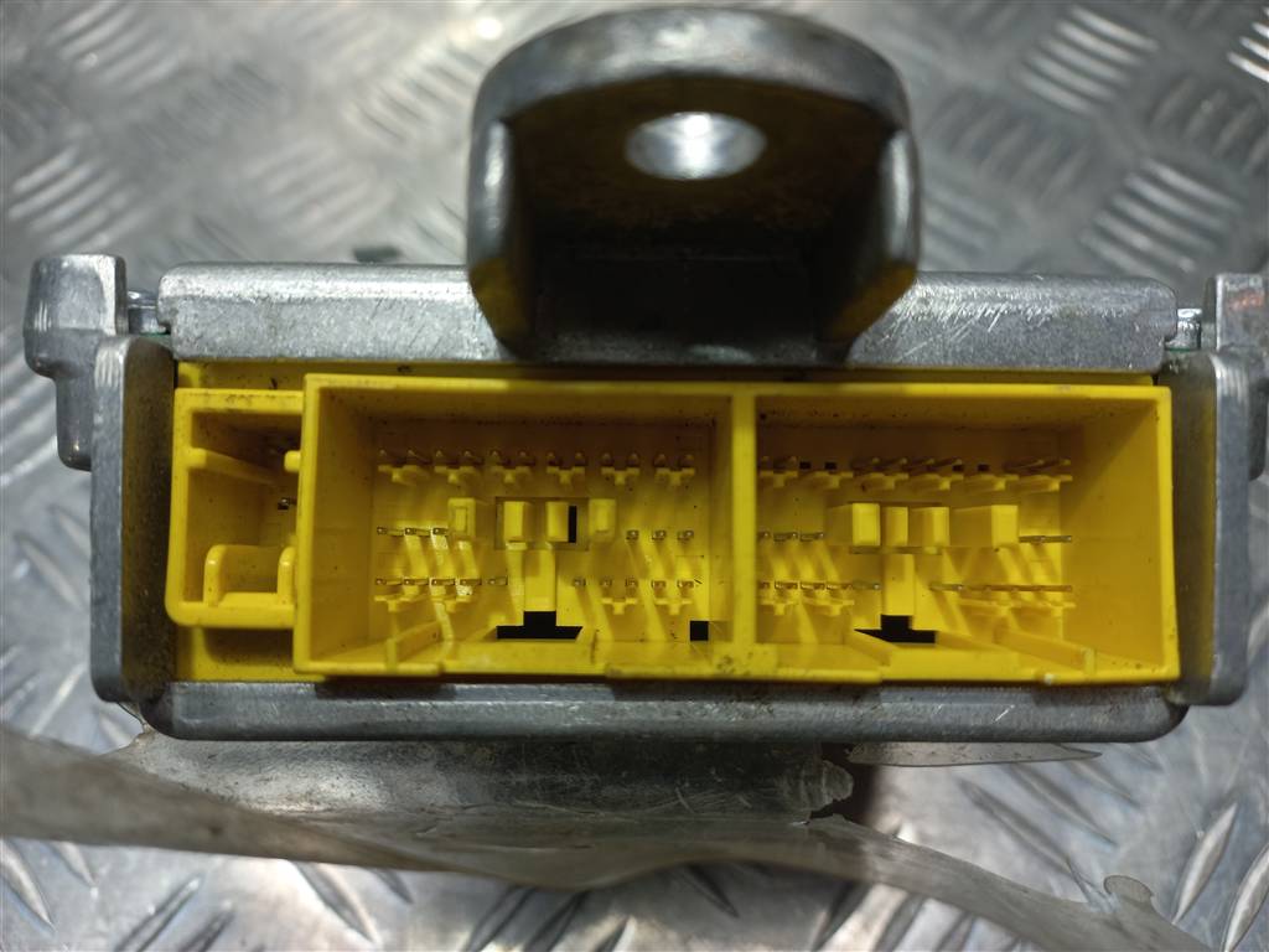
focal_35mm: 25
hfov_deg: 69.4
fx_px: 916
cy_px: 476
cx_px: 634
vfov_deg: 54.9
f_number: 1.8
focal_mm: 4.6
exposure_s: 1/100
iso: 40
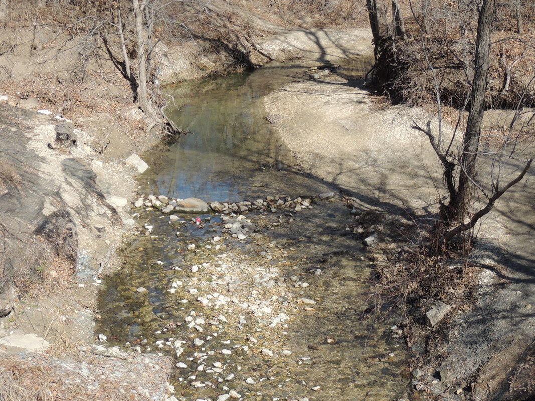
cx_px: 281
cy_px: 213
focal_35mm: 66
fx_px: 1020
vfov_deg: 22.2
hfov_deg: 29.4
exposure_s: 1/640
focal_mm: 9.8
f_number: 3.7
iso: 100
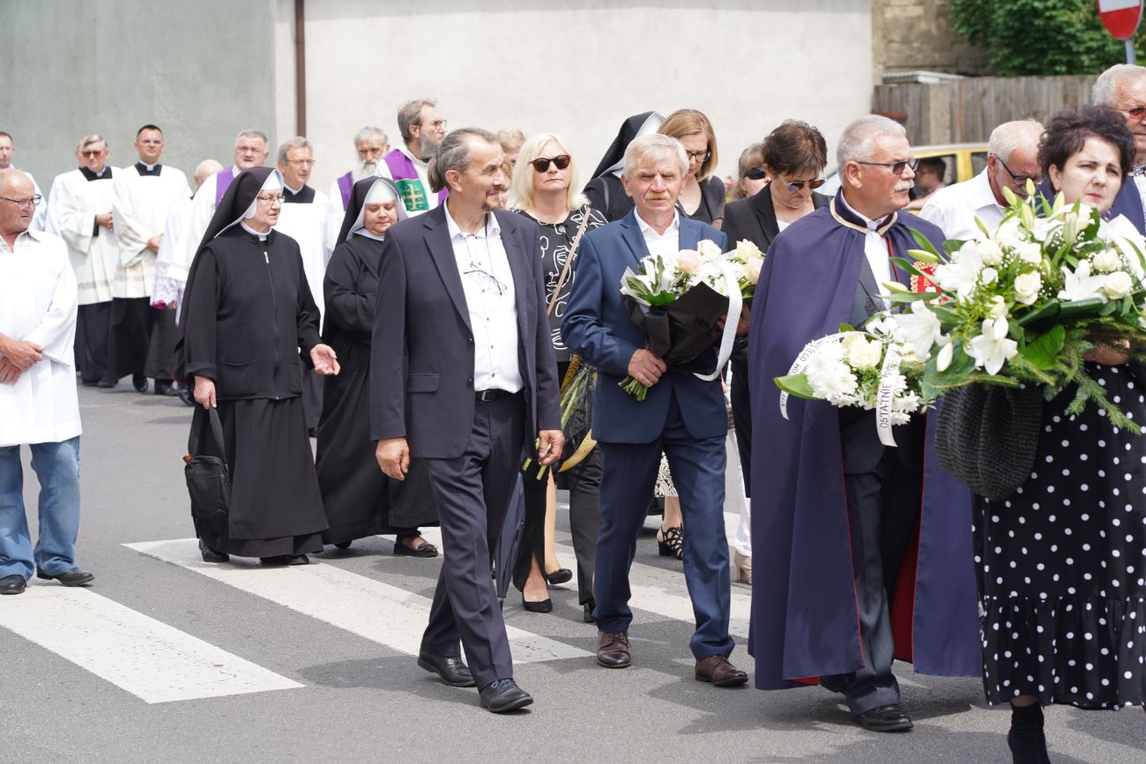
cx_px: 573
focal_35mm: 105
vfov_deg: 13.0
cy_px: 382
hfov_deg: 19.5
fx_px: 3343
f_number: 5.6
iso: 100
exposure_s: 1/200
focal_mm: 105
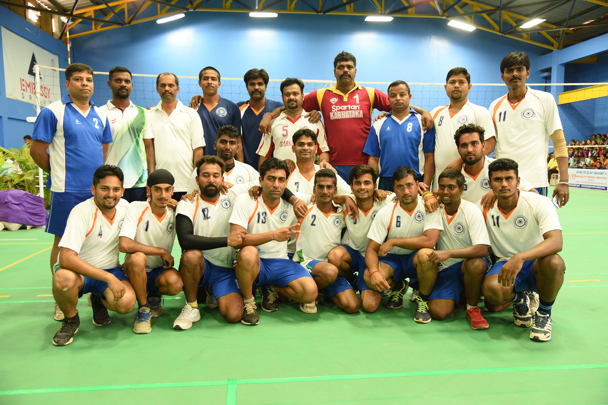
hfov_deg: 60.3
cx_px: 304
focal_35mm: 31
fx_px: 524
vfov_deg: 42.3
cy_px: 202
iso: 1400
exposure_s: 1/30
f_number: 4
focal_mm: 31
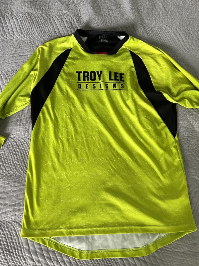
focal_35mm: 26
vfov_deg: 67.3
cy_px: 133
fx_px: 199
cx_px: 100
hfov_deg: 53.1
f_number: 1.5
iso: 500
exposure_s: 1/60
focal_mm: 5.7
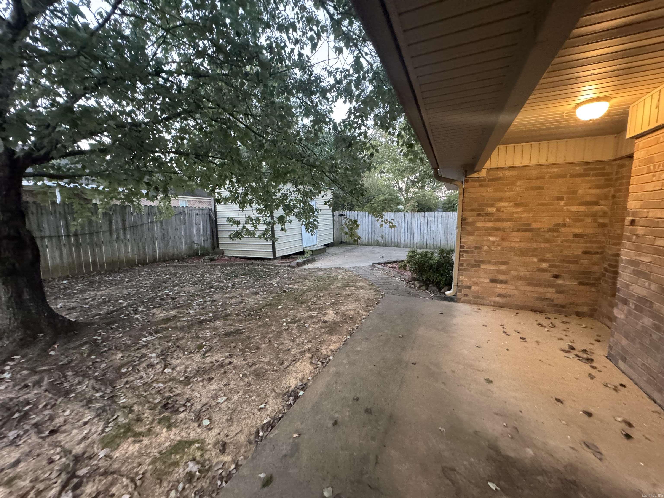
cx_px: 332
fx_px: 269
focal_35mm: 14
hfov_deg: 102.1
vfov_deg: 85.7
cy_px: 249
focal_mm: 2.22
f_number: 2.2
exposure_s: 1/60
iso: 800
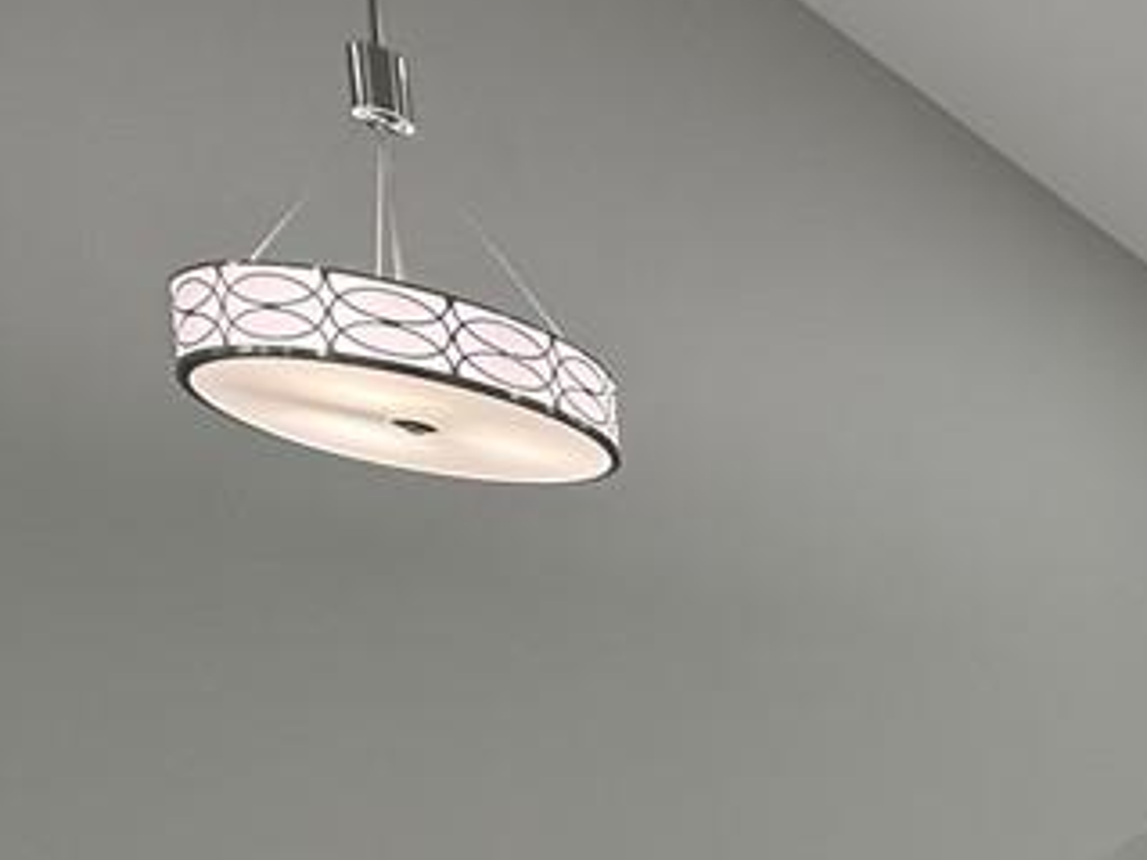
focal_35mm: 45
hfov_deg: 28.6
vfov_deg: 26.6
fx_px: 1491
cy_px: 1151
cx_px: 1690
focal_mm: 2.22
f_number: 2.2
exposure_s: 1/120
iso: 160
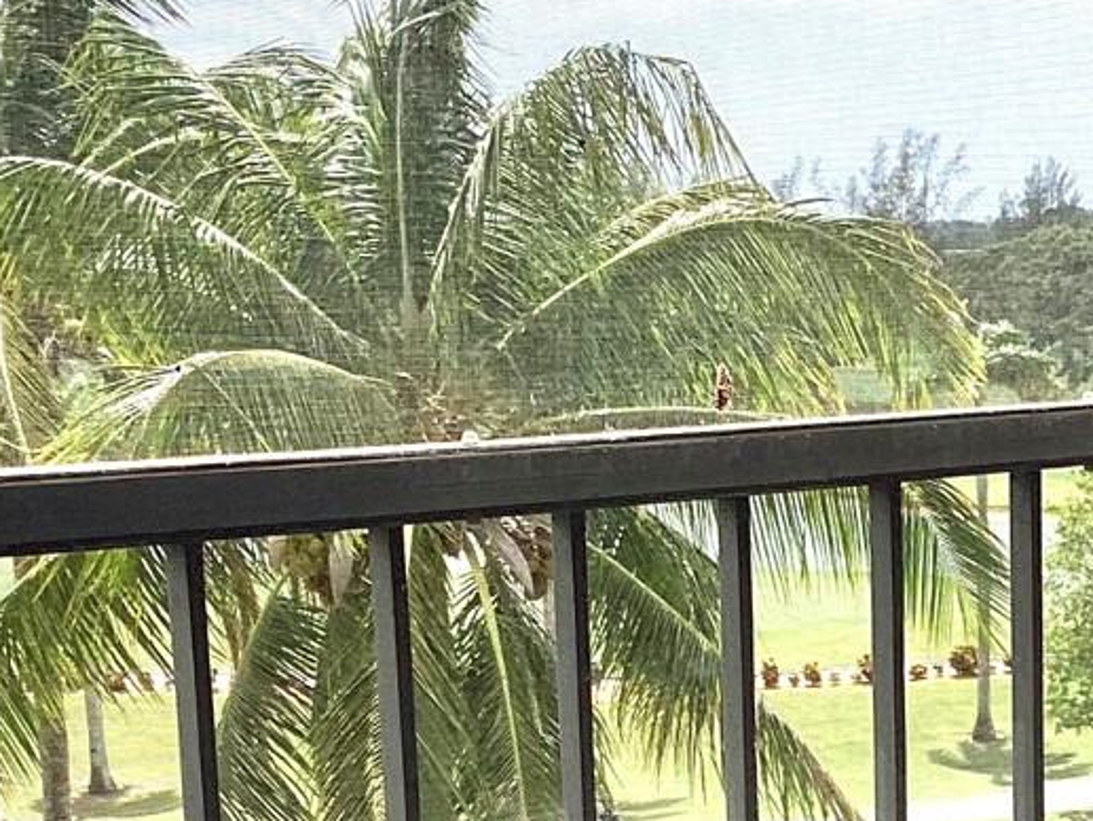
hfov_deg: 19.9
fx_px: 3032
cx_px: 1038
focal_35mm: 96
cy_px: 882
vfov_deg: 15.1
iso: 25
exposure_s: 1/734
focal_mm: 3.3
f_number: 2.4
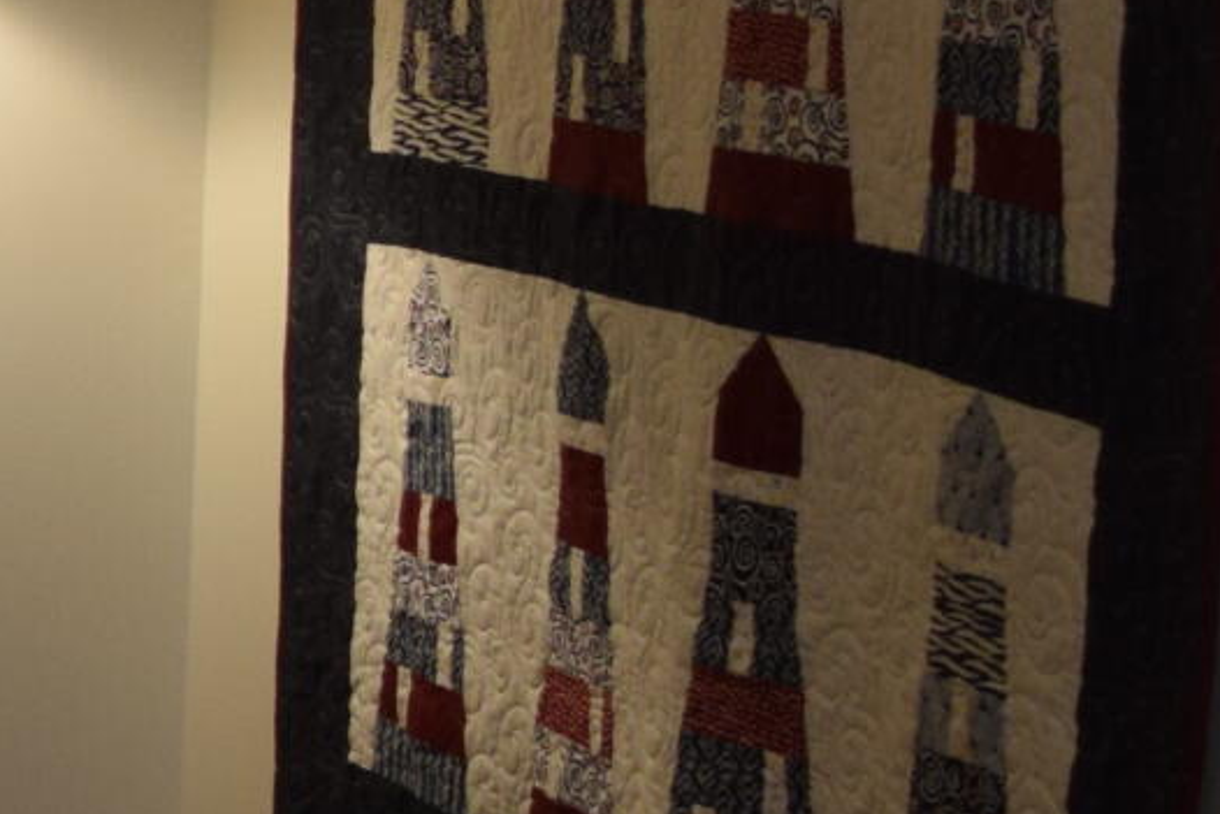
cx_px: -1702
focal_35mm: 171
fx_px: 5796
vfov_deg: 8.0
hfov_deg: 10.4
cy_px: 267
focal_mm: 20
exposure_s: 1/60
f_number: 4
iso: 450
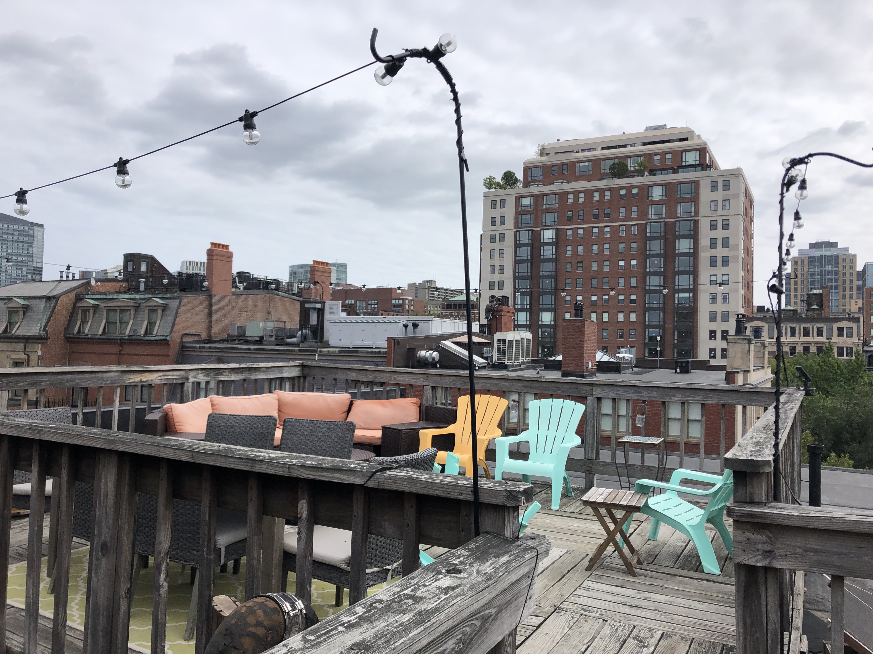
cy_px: 327
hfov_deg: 63.4
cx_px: 436
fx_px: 706
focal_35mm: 28
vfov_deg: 49.7
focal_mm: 3.99
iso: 25
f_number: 1.8
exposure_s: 1/3040
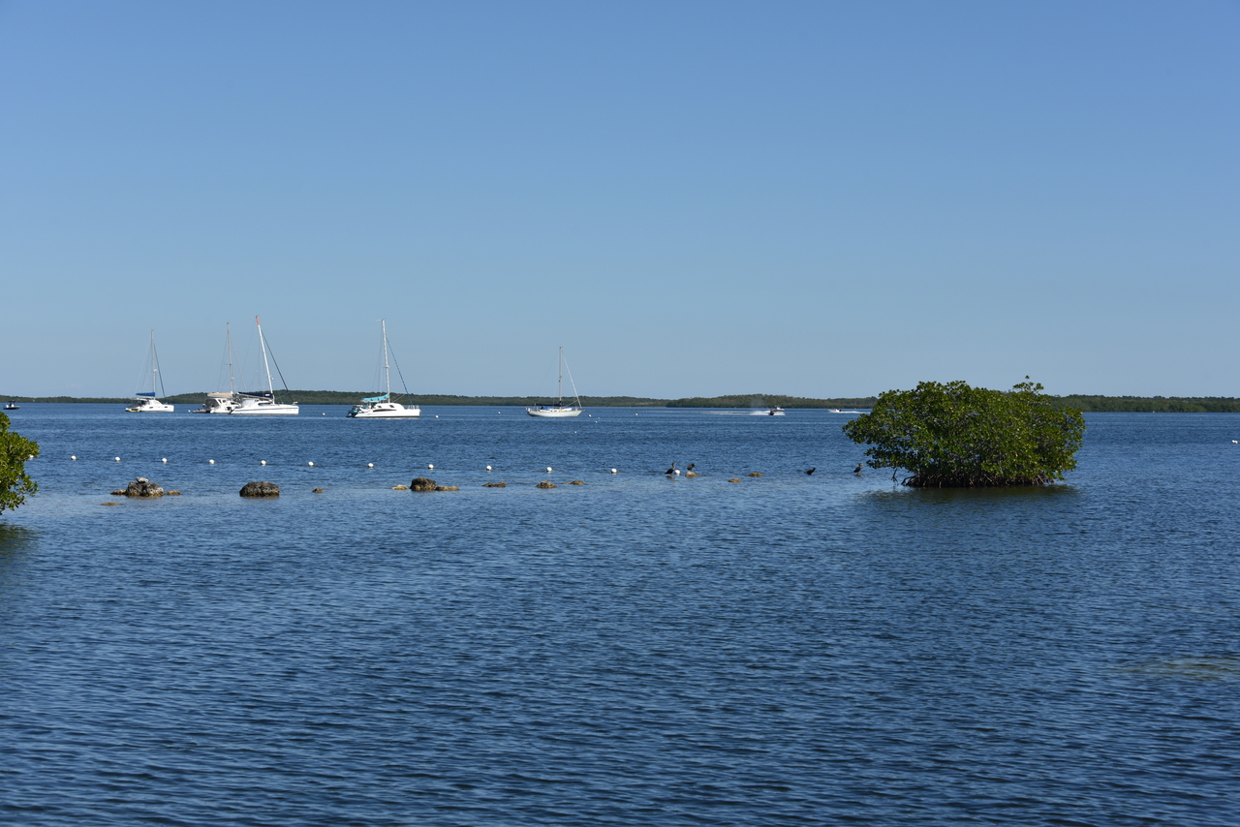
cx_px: 620
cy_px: 414
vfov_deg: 18.9
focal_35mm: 72
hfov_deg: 28.1
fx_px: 2480
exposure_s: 1/400
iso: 100
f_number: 10
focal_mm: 72
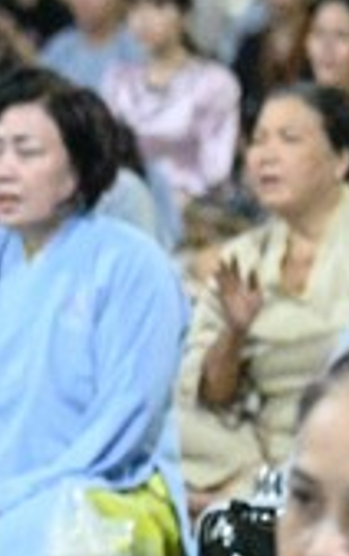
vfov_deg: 4.5
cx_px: -382
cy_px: 322
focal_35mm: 470
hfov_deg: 2.8
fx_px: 7134
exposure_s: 1/250
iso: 40000
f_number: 4
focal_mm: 120
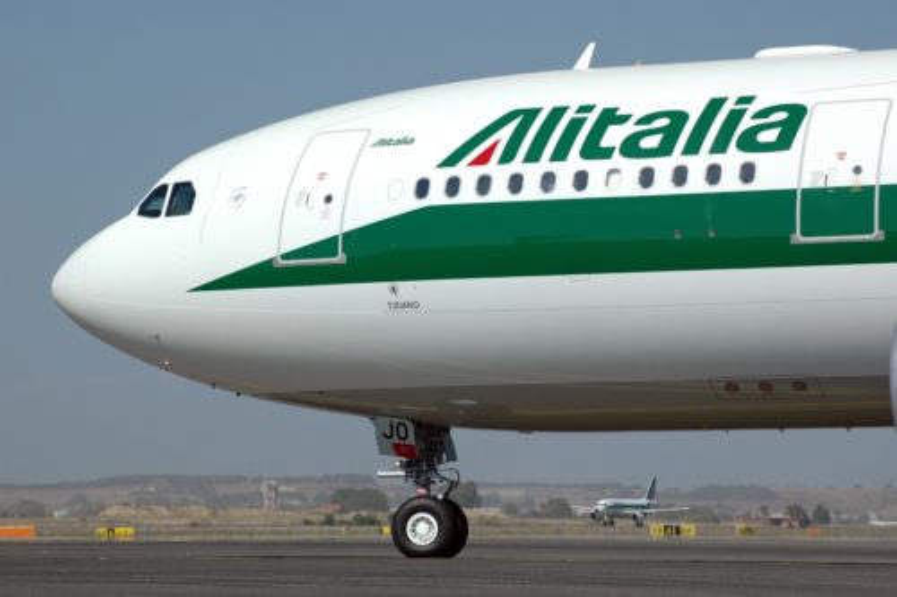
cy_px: 298
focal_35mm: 183
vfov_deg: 7.5
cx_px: 448
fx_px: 4558
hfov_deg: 11.2
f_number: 8
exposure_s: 1/1000
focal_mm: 122
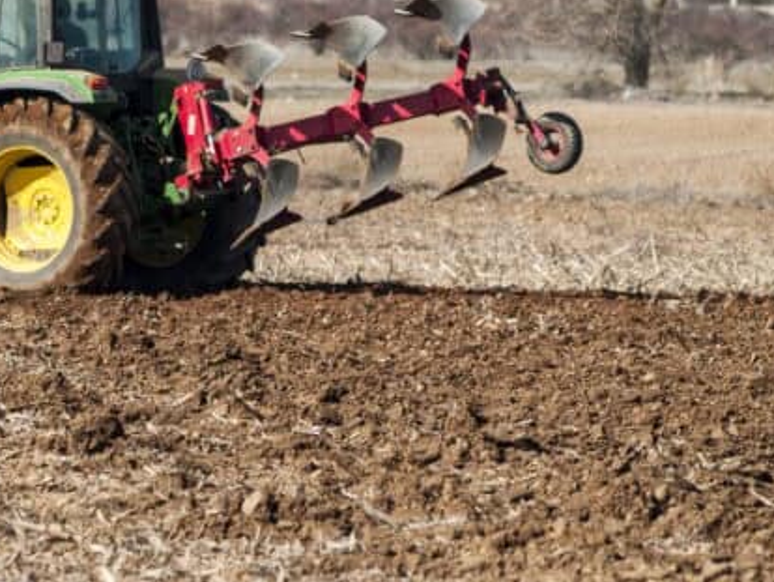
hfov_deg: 3.4
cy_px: 135
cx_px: 305
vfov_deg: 2.5
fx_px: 13110
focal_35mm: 586
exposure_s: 1/1000
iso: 100
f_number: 4.6
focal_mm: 158
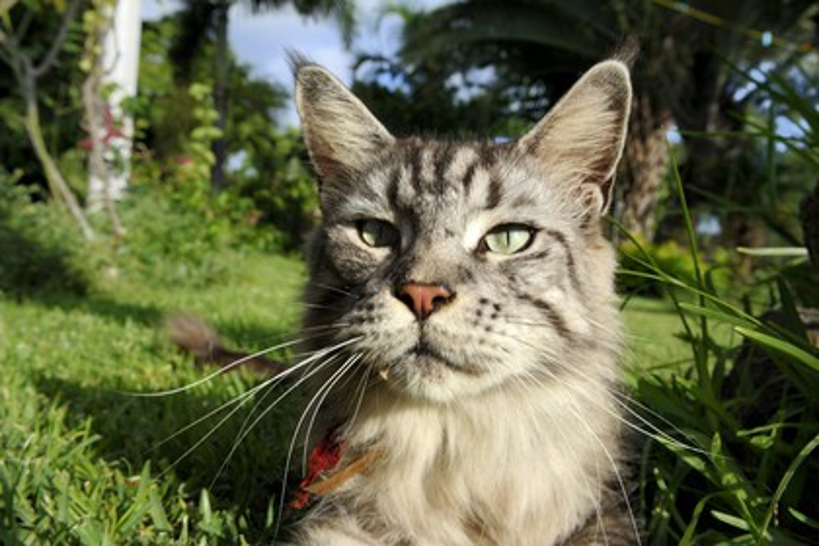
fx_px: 796
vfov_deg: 37.9
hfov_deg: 54.4
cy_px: 273
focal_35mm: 35
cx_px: 410
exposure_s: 1/160
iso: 200
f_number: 13
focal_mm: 35
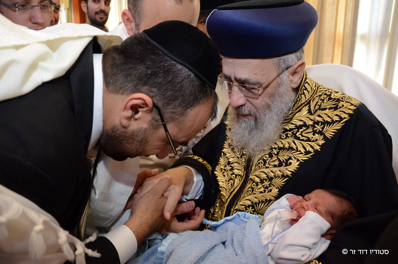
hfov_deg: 67.5
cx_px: 199
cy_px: 132
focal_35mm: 27
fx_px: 298
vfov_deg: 47.7
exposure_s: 1/100
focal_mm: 18
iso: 1600
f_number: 3.5
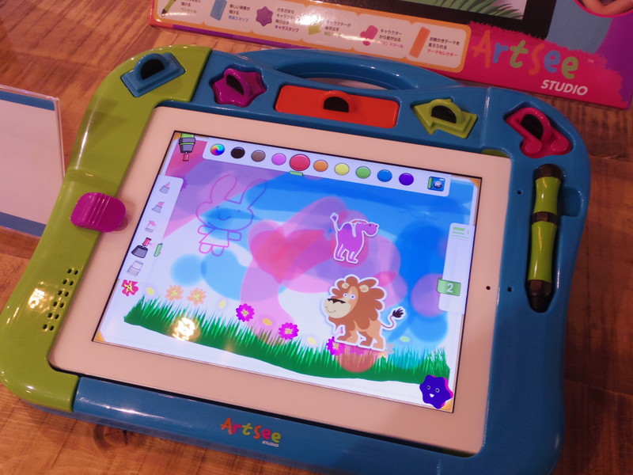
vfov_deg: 36.8
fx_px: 713
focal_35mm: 39
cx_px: 316
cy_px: 238
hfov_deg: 47.9
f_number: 4.5
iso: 640
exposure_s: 1/13
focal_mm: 7.1
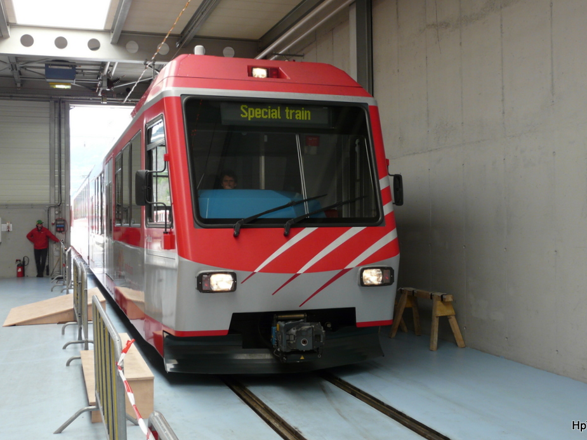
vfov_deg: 36.0
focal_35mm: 40
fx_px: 678
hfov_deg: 46.8
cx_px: 291
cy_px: 207
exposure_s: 1/100
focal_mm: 6.1
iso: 100
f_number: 2.8
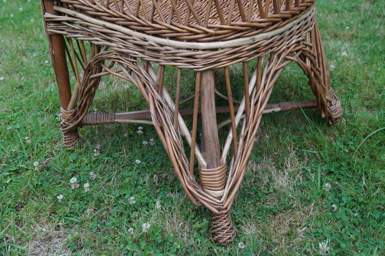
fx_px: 385
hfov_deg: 53.2
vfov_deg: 36.8
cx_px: 192
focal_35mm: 36
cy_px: 128
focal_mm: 24
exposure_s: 1/80
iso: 100
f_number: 4.5
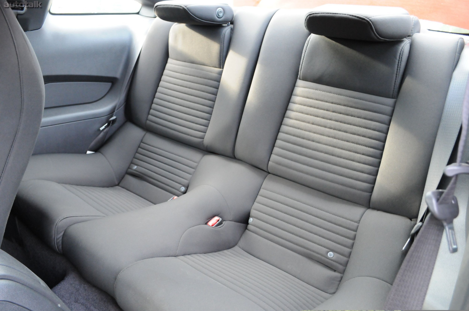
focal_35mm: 27
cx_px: 234
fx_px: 351
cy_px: 156
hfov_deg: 67.4
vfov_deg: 47.8
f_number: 5.6
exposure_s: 1/40
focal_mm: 18
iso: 2000
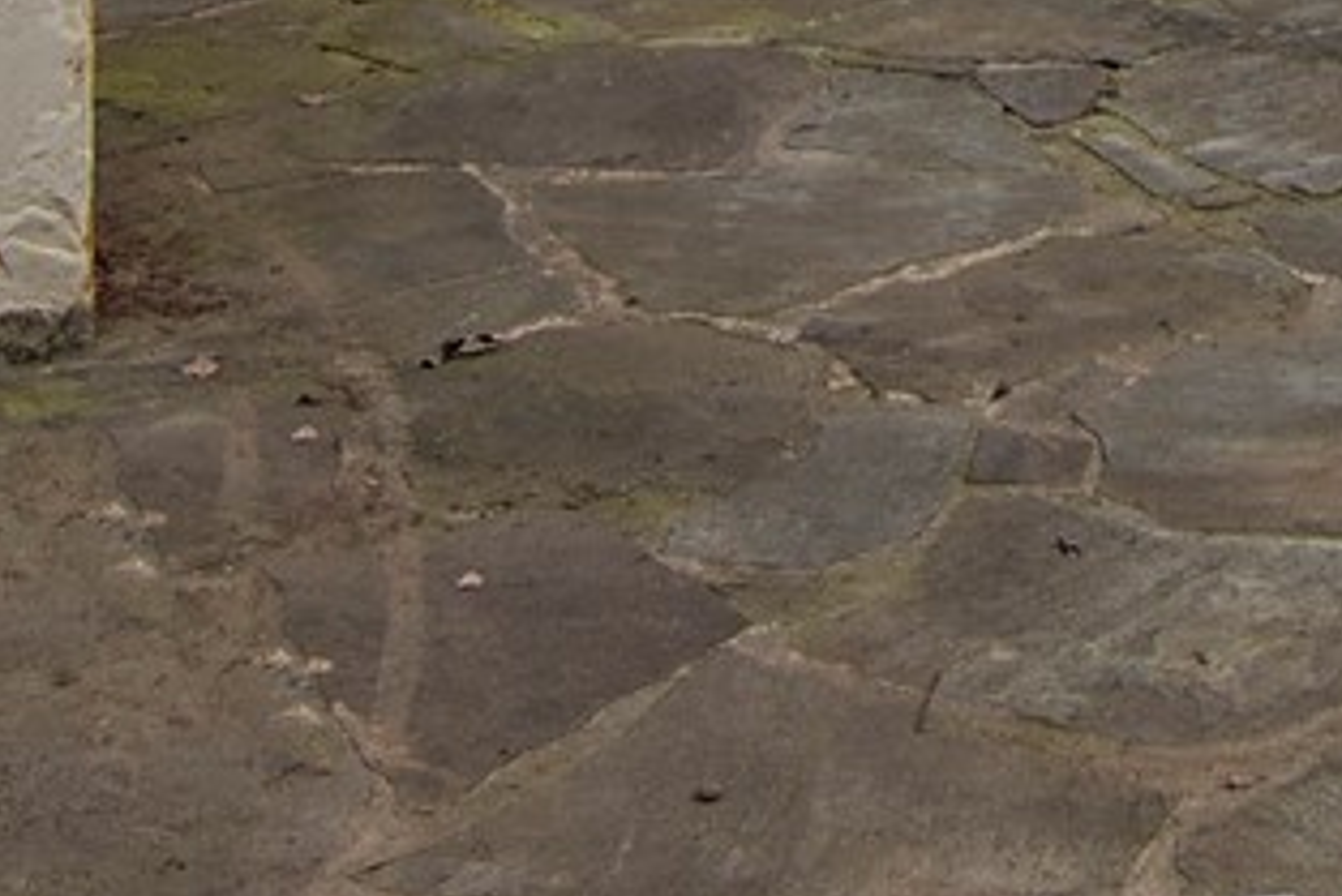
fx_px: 4140
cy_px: -1200
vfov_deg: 10.7
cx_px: 1415
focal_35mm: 111
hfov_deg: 17.9
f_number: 5.6
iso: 100
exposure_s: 1/5
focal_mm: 11
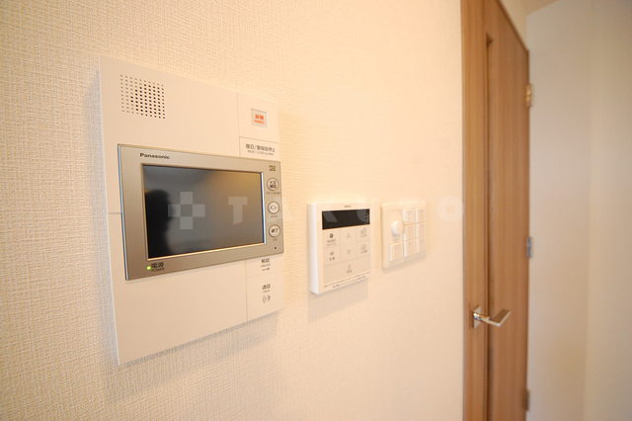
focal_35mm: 12
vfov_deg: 89.9
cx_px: 316
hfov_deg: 112.6
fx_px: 211
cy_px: 210
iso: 800
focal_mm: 8
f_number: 4.5
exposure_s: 1/50
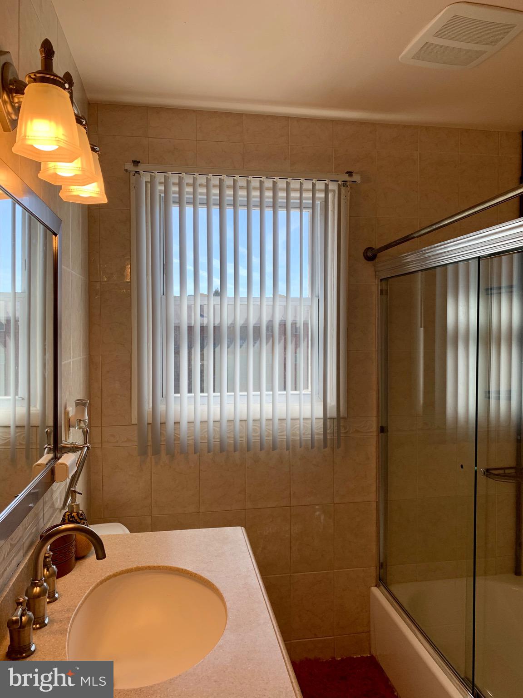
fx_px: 524
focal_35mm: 26
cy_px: 349
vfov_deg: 67.3
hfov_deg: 53.1
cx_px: 262
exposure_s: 1/331
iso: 25
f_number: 1.8
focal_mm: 4.25
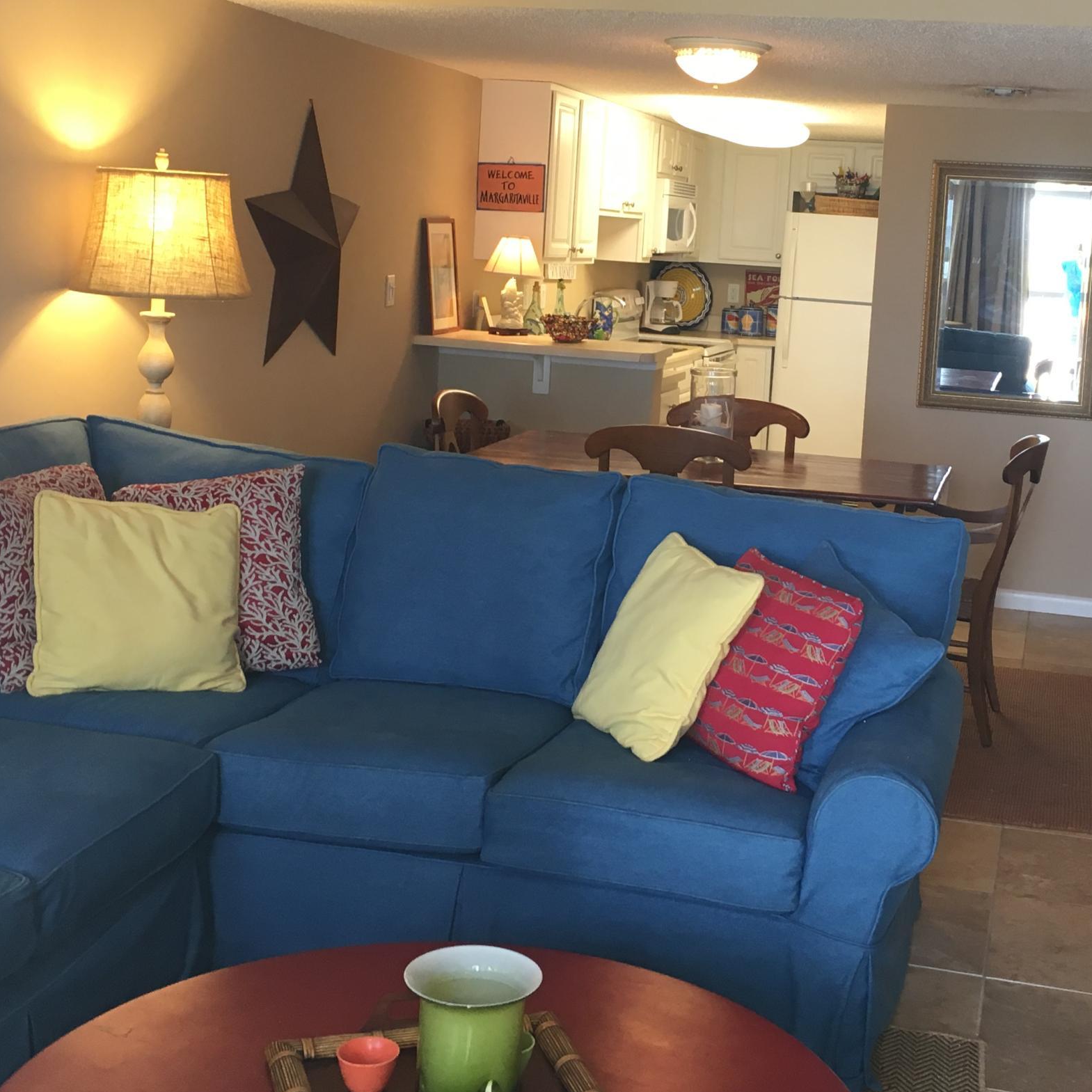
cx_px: 675
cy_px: 404
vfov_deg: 34.5
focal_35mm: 49
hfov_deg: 34.5
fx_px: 1749
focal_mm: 4.15
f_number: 2.2
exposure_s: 1/30
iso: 50
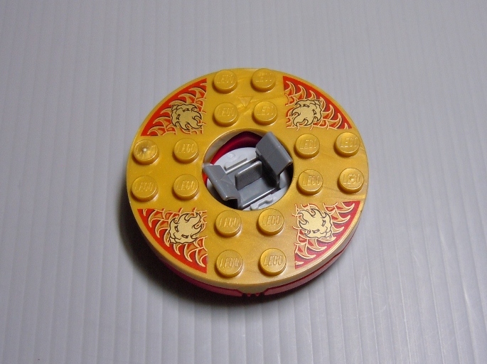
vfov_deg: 41.7
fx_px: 478
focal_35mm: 34
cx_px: 244
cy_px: 182
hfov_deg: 54.0
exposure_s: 1/30
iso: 200
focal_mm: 6.2
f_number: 3.6
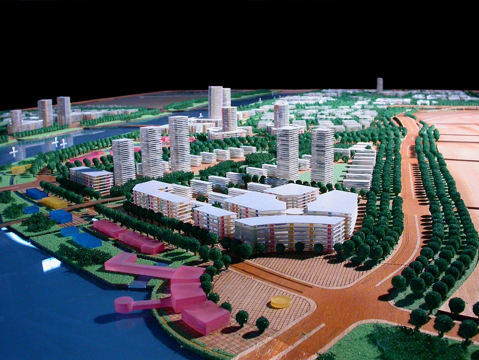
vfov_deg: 37.7
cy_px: 180
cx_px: 240
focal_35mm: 38
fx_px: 526
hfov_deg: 49.0
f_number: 4.7
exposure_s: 1/141
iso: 200
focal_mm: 7.85
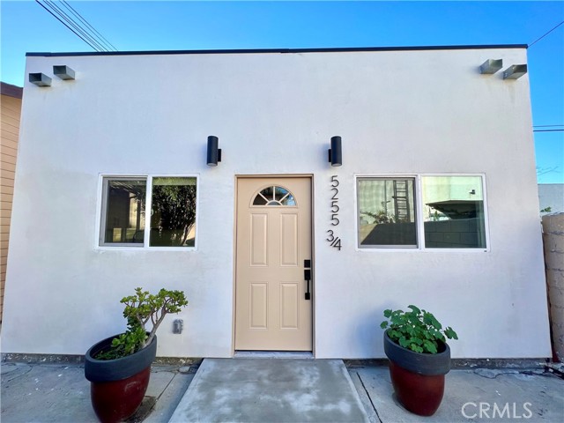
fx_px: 212
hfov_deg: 106.2
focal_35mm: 13
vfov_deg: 89.9
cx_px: 282
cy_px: 212
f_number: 1.8
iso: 32
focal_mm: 1.57
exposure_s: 1/561
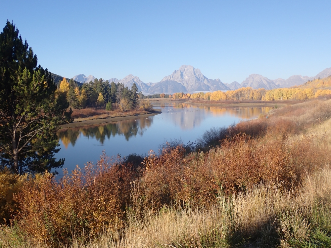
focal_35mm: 36
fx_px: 344
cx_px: 166
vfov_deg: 39.7
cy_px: 124
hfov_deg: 51.4
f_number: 10
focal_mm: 6.37
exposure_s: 1/80
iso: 100
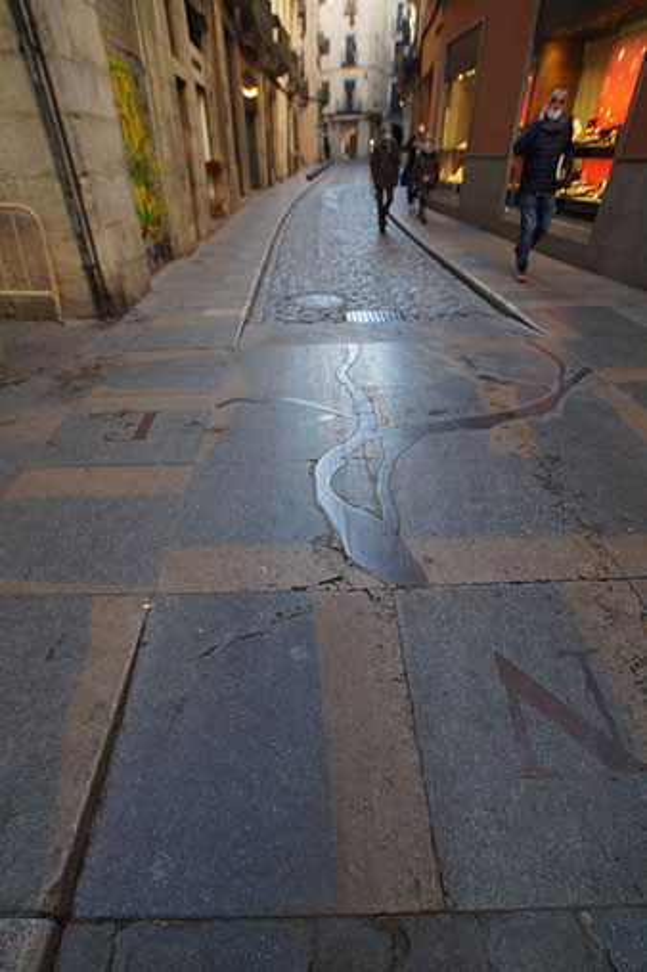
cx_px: 324
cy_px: 486
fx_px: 445
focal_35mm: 16
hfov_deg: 72.0
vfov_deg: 95.0
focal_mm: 11
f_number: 4.5
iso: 400
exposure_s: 1/160
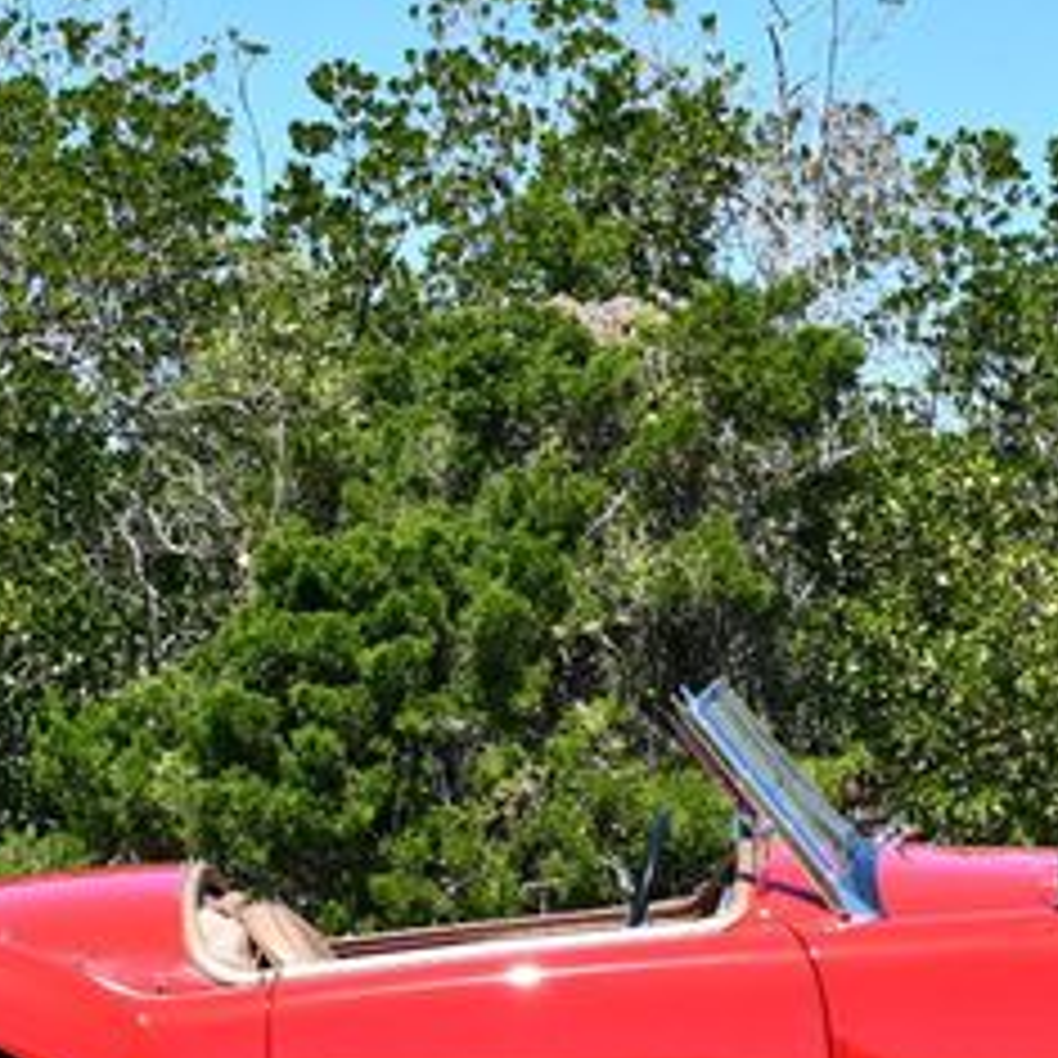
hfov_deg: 12.6
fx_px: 4806
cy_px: 783
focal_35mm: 139
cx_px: 648
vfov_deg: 12.5
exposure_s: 1/250
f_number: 8
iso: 125
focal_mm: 30
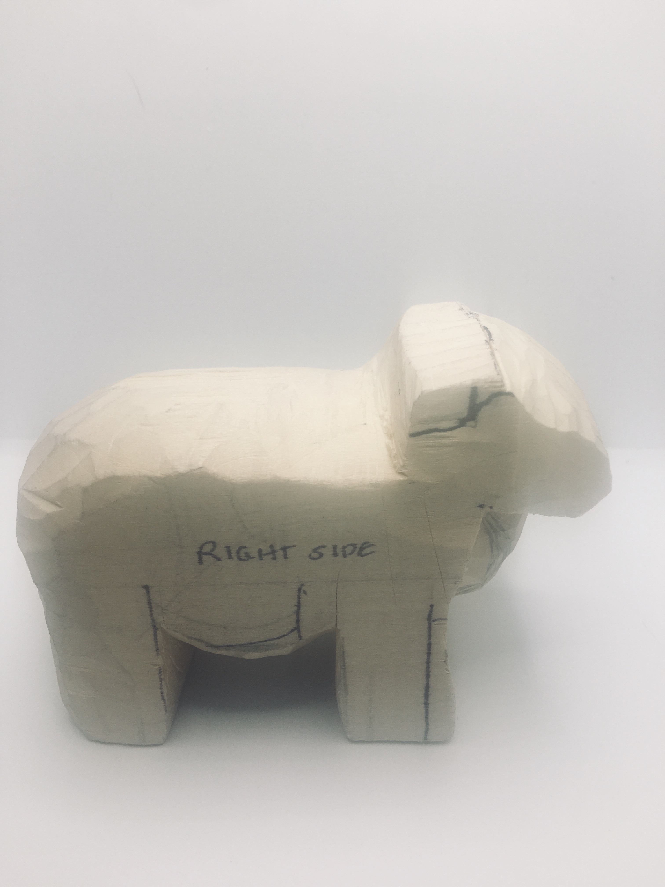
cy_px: 444
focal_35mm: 29
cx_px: 332
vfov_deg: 61.7
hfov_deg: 48.2
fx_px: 743
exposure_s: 1/240
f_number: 2.2
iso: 25
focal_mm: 4.15
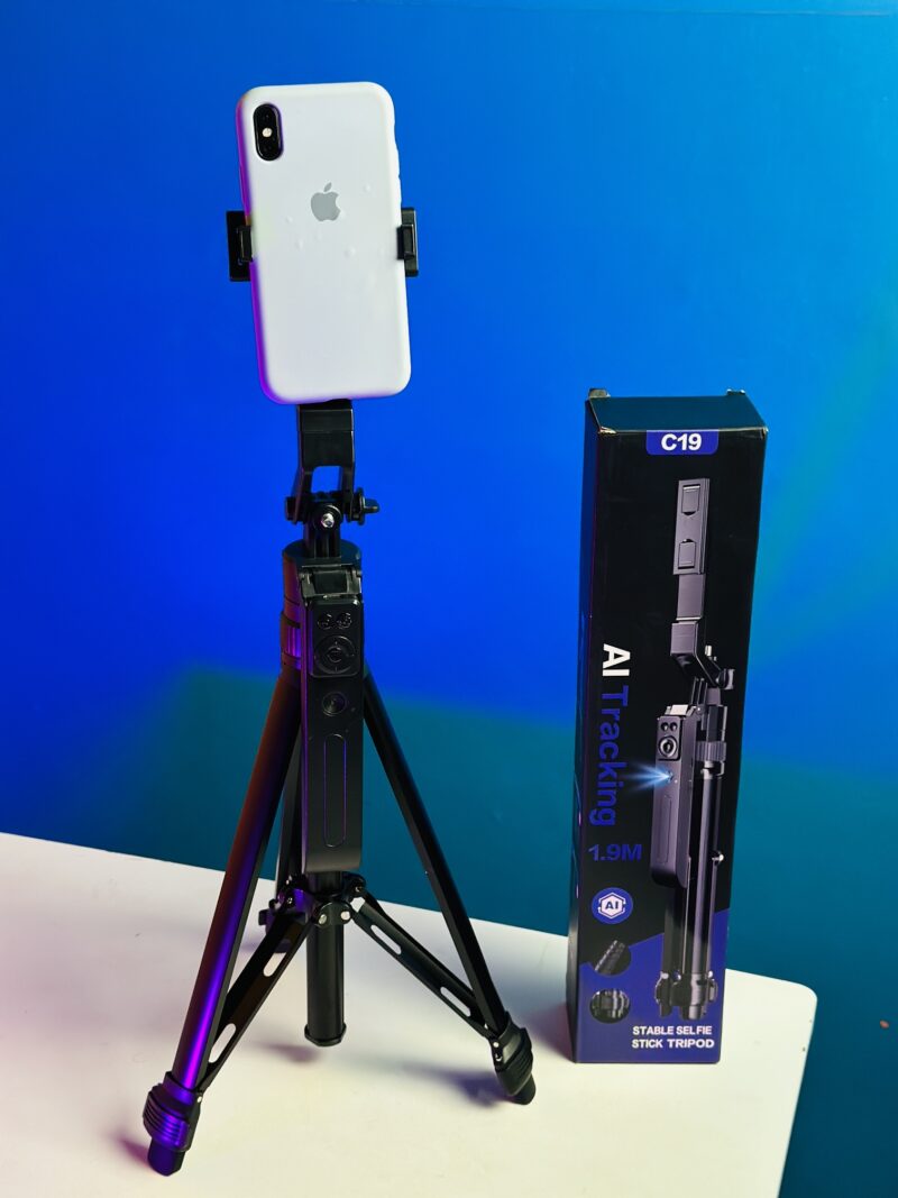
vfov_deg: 39.7
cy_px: 599
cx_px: 449
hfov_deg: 30.3
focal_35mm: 48
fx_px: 1661
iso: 320
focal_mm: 6.86
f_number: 1.78
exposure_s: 1/50
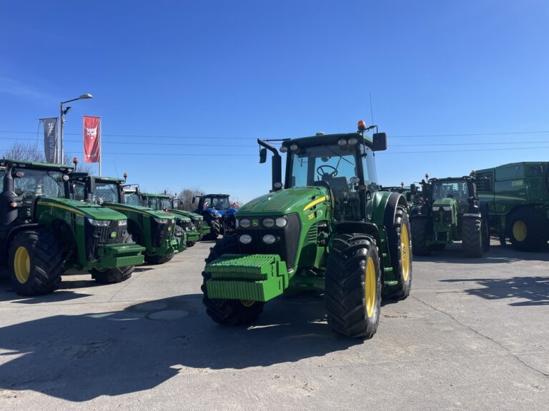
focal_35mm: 26
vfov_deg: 53.1
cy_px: 206
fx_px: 412
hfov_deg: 67.3
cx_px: 274
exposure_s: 1/3610
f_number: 1.6
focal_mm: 4.2
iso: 32
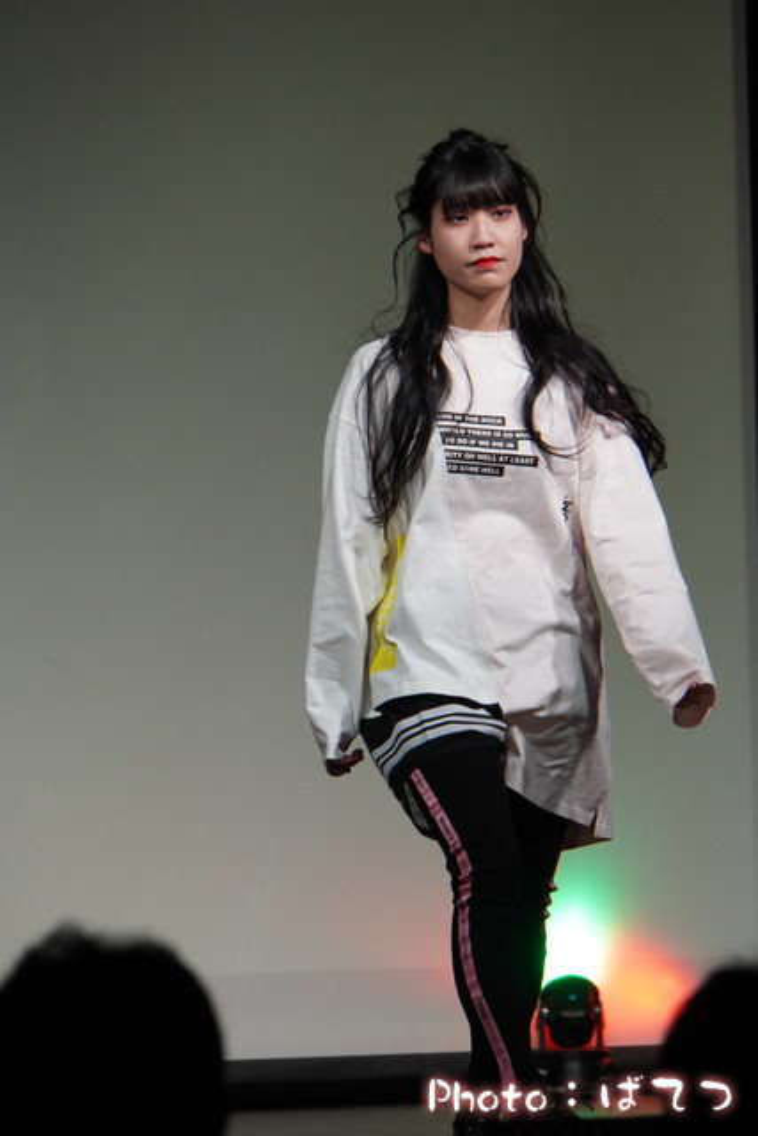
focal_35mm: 300
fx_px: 9469
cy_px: 568
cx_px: 379
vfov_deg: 6.9
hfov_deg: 4.6
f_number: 7.1
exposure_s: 1/320
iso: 1600
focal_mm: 200
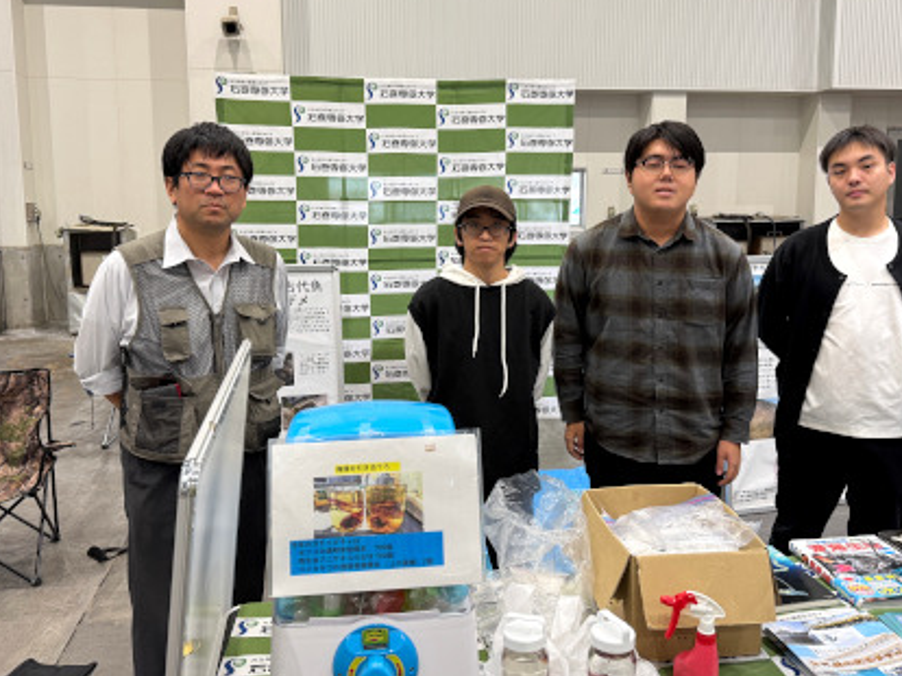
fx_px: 755
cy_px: 341
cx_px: 499
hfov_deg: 61.5
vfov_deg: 48.2
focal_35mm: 29
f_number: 1.78
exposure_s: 1/50
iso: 125
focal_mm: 6.76
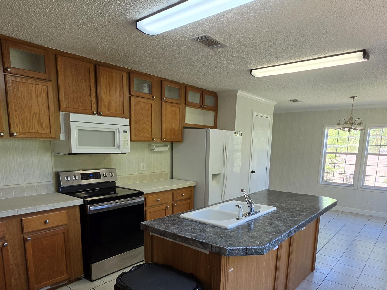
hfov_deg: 73.9
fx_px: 257
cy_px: 194
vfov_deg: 57.5
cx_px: 201
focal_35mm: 23
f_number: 1.9
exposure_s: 1/120
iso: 50
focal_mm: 2.2
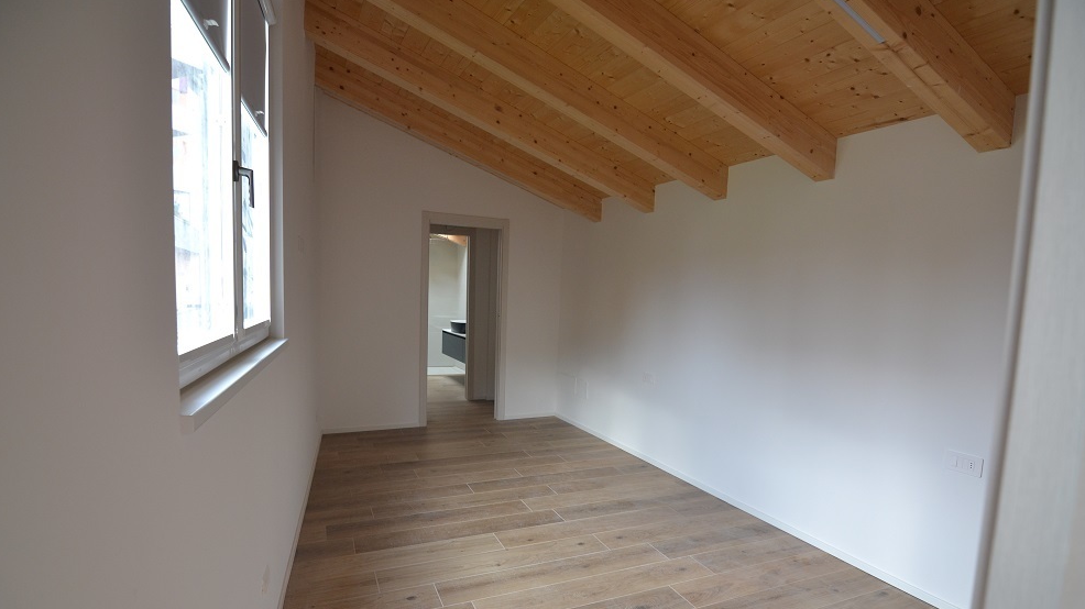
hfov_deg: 94.2
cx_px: 540
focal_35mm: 18
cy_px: 342
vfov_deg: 62.1
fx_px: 504
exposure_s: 1/60
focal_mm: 11
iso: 400
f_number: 3.5
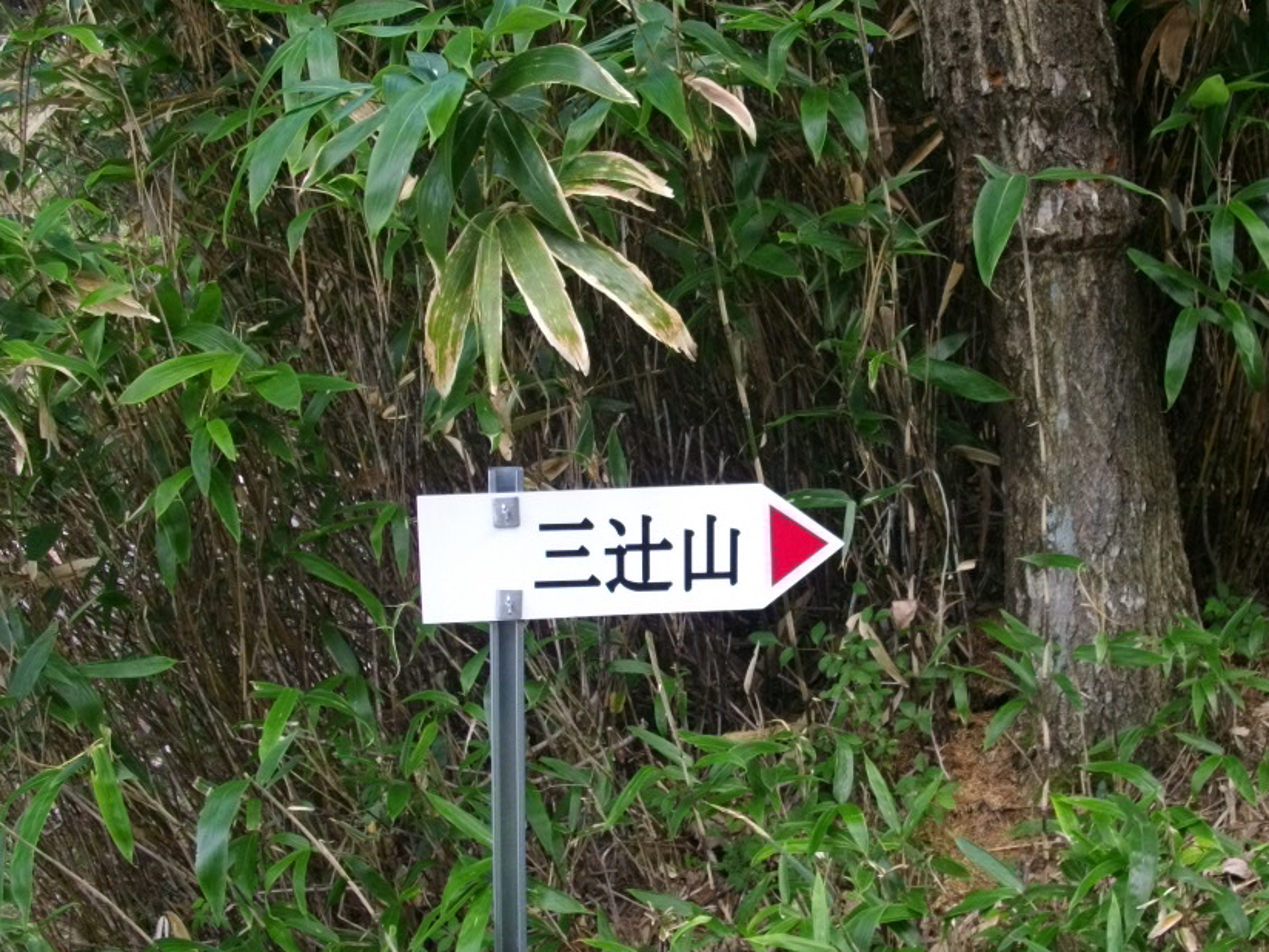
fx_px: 1686
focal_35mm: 46
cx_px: 701
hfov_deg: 41.2
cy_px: 516
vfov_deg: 31.5
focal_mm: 6.2
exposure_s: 1/100
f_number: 2.8
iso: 200
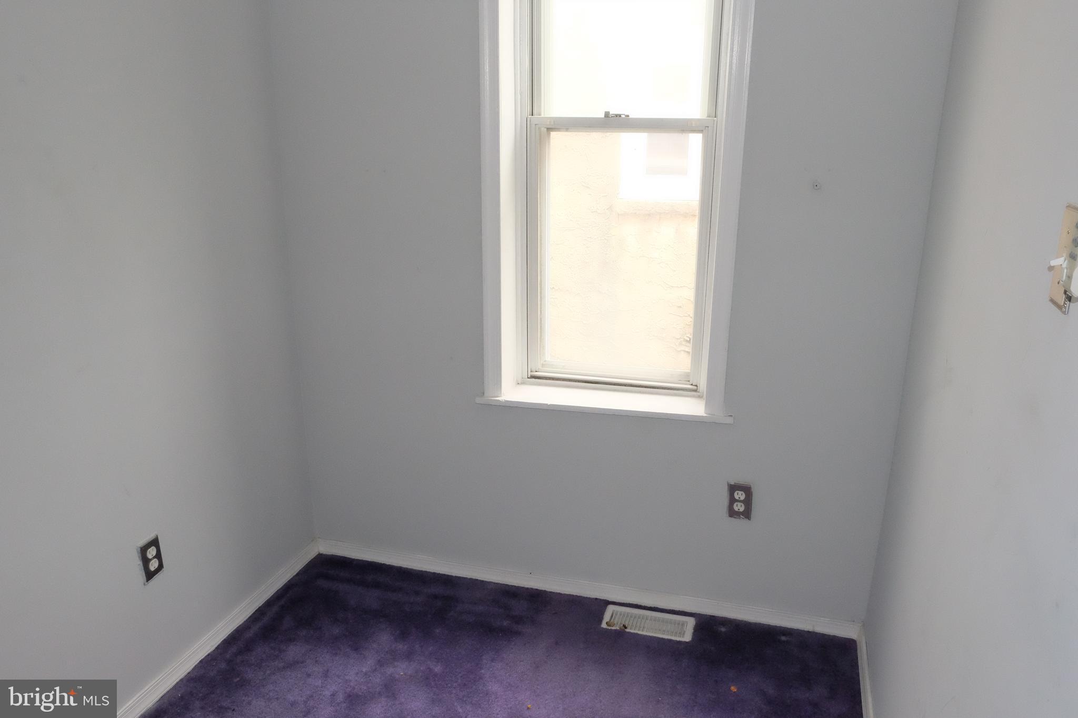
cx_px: 539
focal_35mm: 27
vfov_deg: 47.9
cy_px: 359
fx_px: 808
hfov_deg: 67.4
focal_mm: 18
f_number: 9
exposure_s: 1/50
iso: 6400
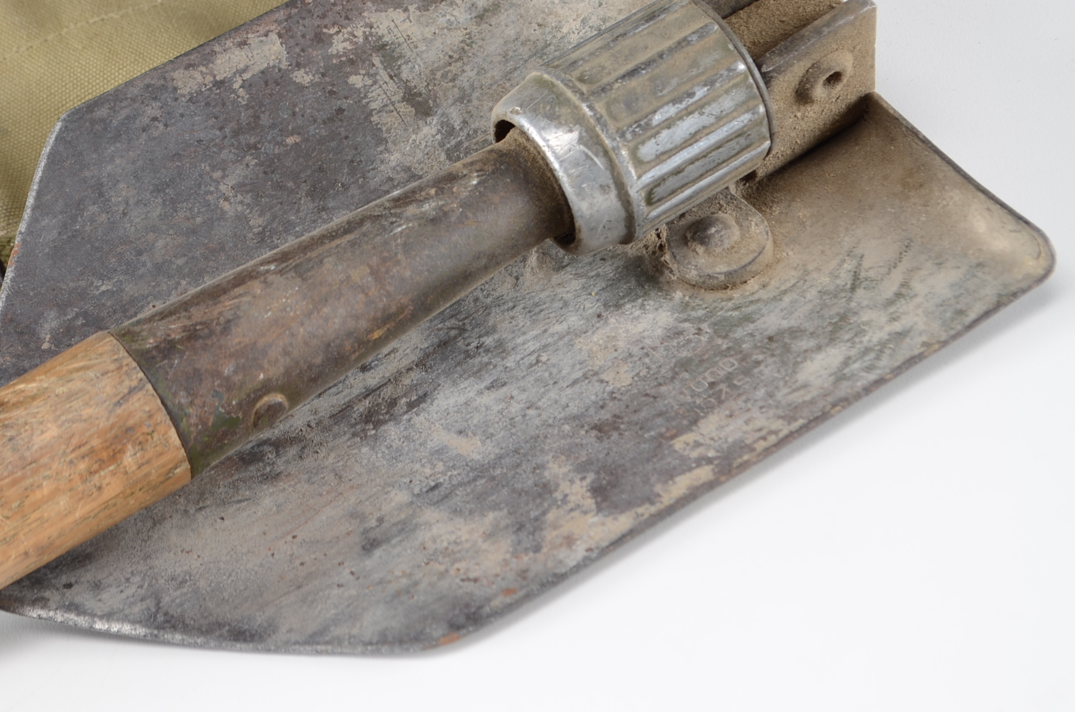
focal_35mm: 117
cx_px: 365
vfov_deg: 11.7
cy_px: 259
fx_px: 3478
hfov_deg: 17.5
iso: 100
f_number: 7.1
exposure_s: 1/100
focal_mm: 55
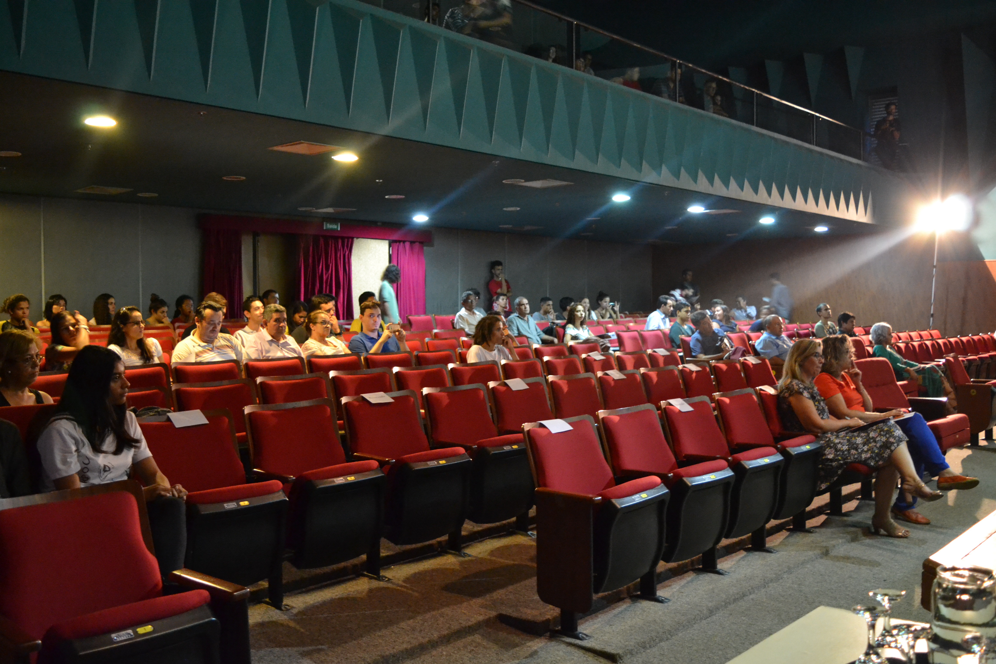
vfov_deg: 38.4
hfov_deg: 55.1
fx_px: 954
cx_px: 498
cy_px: 332
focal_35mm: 34
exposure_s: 1/13
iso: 3200
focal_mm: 23
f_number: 3.8
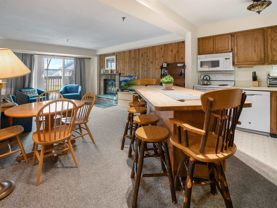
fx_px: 128
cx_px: 138
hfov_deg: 94.5
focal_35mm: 16
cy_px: 104
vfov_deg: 78.2
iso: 1600
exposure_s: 1/60
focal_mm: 8
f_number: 2.8
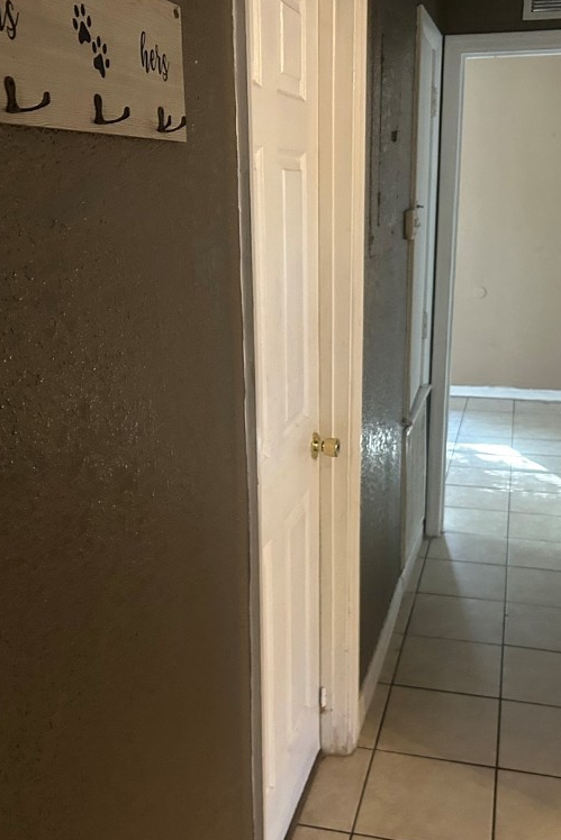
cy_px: 422
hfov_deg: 35.9
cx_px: 313
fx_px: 864
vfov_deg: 51.9
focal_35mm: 37
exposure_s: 1/30
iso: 640
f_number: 1.5
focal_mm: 5.7
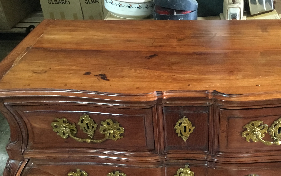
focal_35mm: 46
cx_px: 181
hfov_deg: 43.0
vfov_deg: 27.4
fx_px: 352
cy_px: 144
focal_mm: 3.3
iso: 250
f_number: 2.4
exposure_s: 1/17
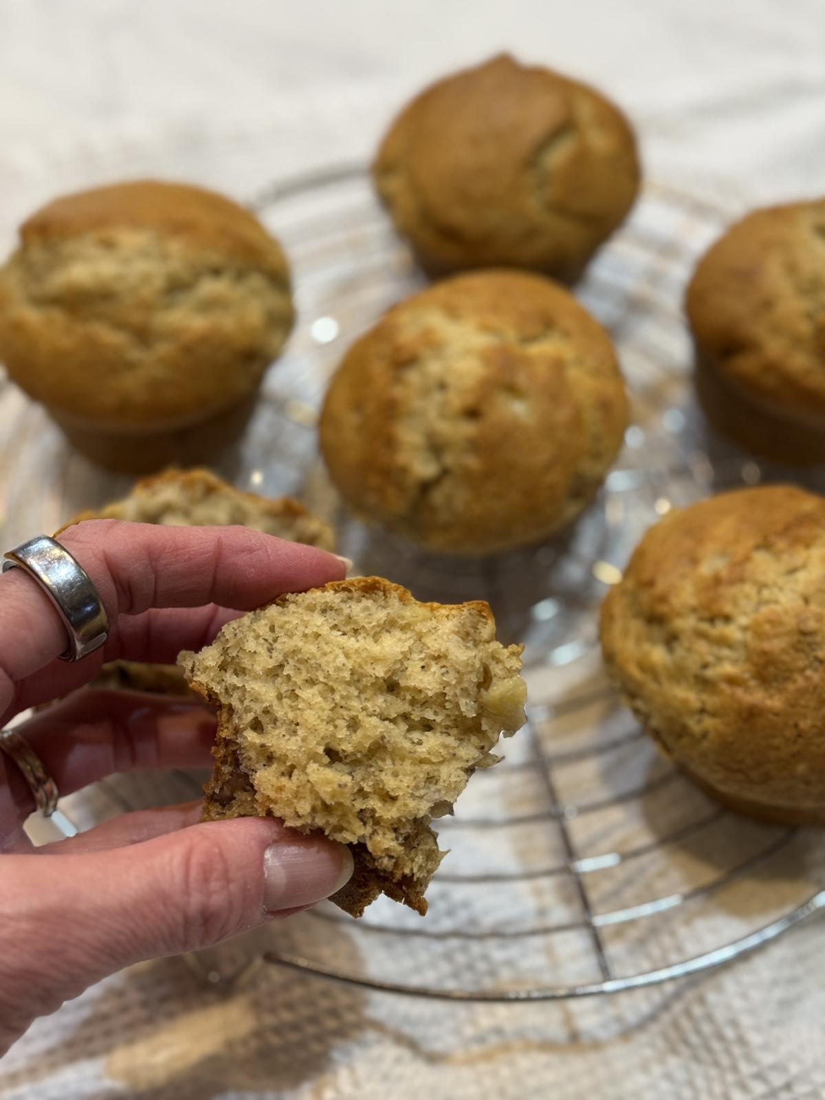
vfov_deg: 39.7
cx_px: 412
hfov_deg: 30.3
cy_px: 550
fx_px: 1525
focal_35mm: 48
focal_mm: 6.76
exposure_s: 1/60
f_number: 1.78
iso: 160
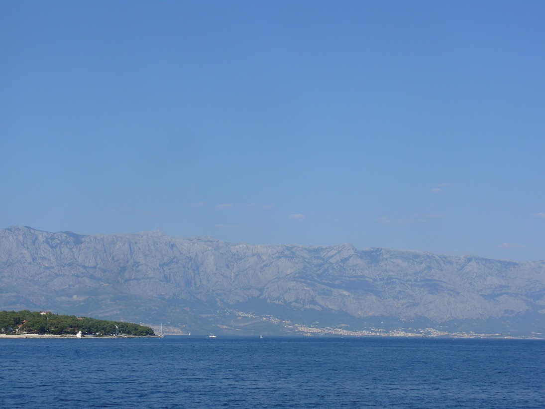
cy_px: 204
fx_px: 992
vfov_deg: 23.3
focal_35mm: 63
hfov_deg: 30.7
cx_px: 272
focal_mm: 13.4
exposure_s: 1/400
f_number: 8
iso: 100
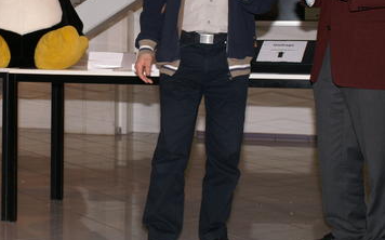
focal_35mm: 77
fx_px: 807
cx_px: 115
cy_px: 44
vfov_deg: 16.8
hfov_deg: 26.6
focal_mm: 28
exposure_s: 1/60
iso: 200
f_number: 5
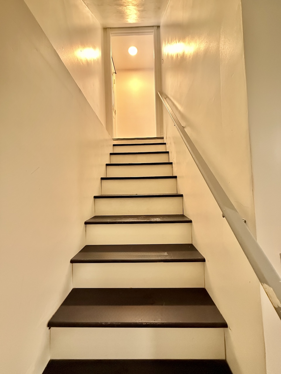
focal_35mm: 14
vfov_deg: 102.1
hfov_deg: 85.7
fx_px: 152
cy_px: 187
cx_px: 140
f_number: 2.2
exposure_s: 1/60
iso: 1000
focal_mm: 2.22
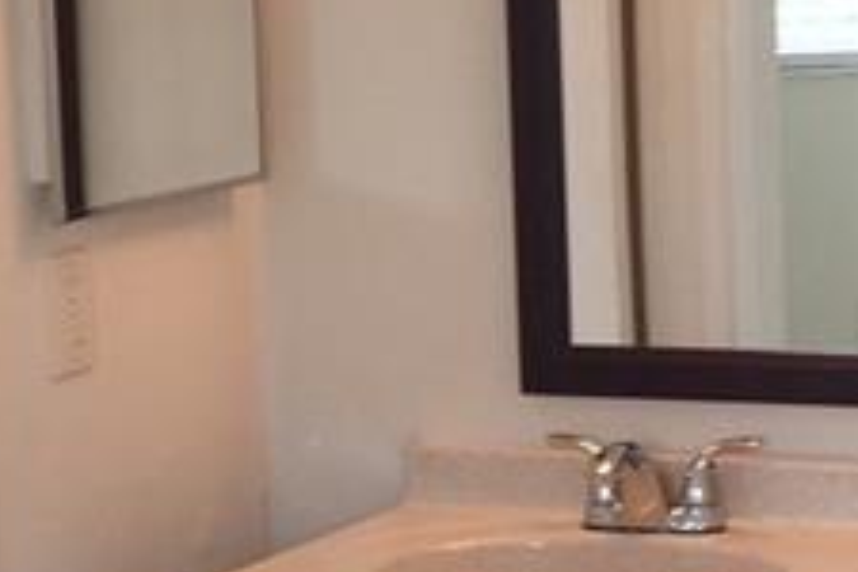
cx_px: 99
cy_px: 477
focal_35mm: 161
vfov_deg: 8.5
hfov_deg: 12.7
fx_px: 3837
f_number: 2.2
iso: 32
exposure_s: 1/60
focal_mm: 4.15
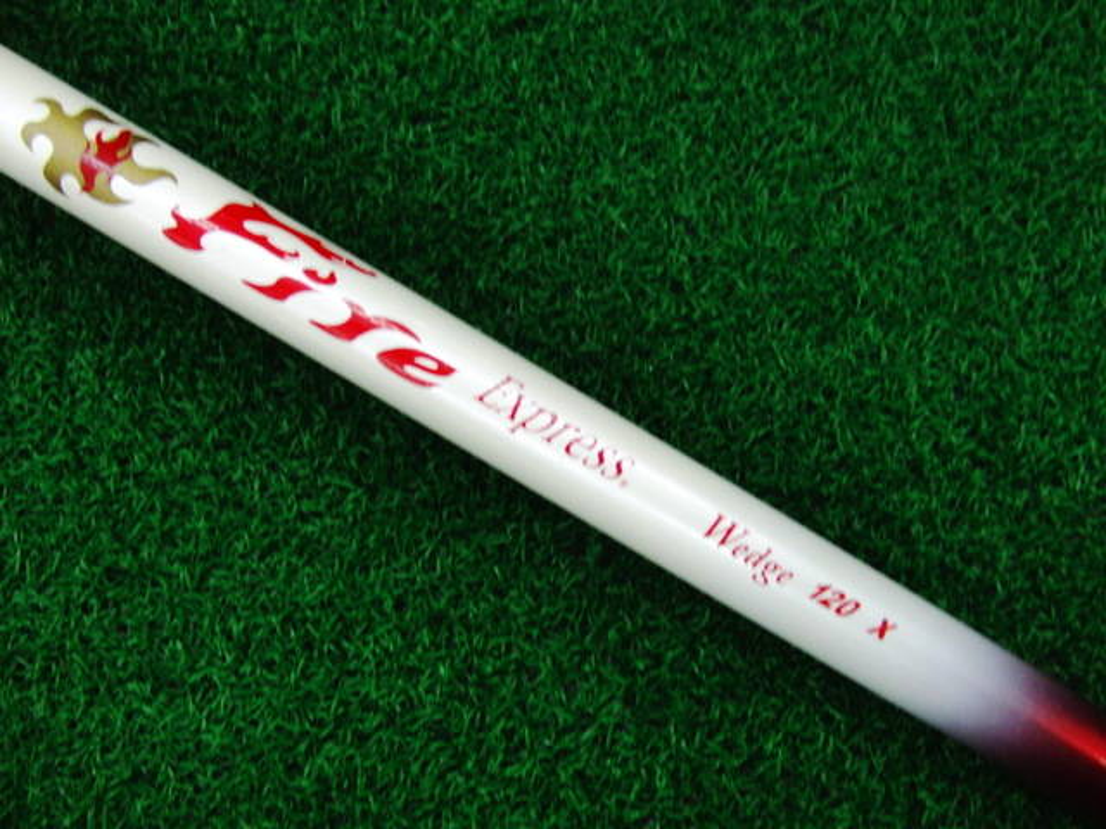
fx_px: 1182
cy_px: 414
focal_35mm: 37
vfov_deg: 38.7
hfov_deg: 50.1
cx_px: 553
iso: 320
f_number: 3.6
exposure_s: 1/80
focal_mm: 6.42
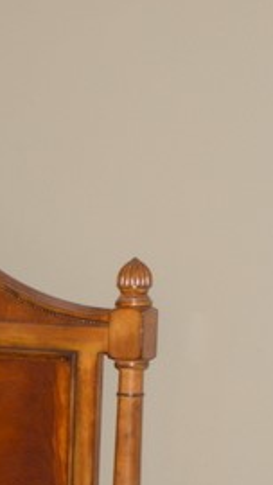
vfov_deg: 17.1
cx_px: -232
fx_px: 1530
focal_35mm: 119
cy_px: 592
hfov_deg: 9.6
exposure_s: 1/125
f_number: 5.6
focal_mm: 20
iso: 200
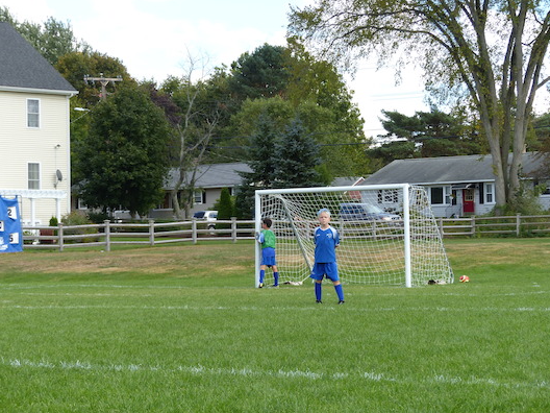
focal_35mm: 115
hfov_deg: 17.1
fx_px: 1827
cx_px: 276
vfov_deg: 12.9
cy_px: 206
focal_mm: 20.5
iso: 100
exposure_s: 1/640
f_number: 2.8
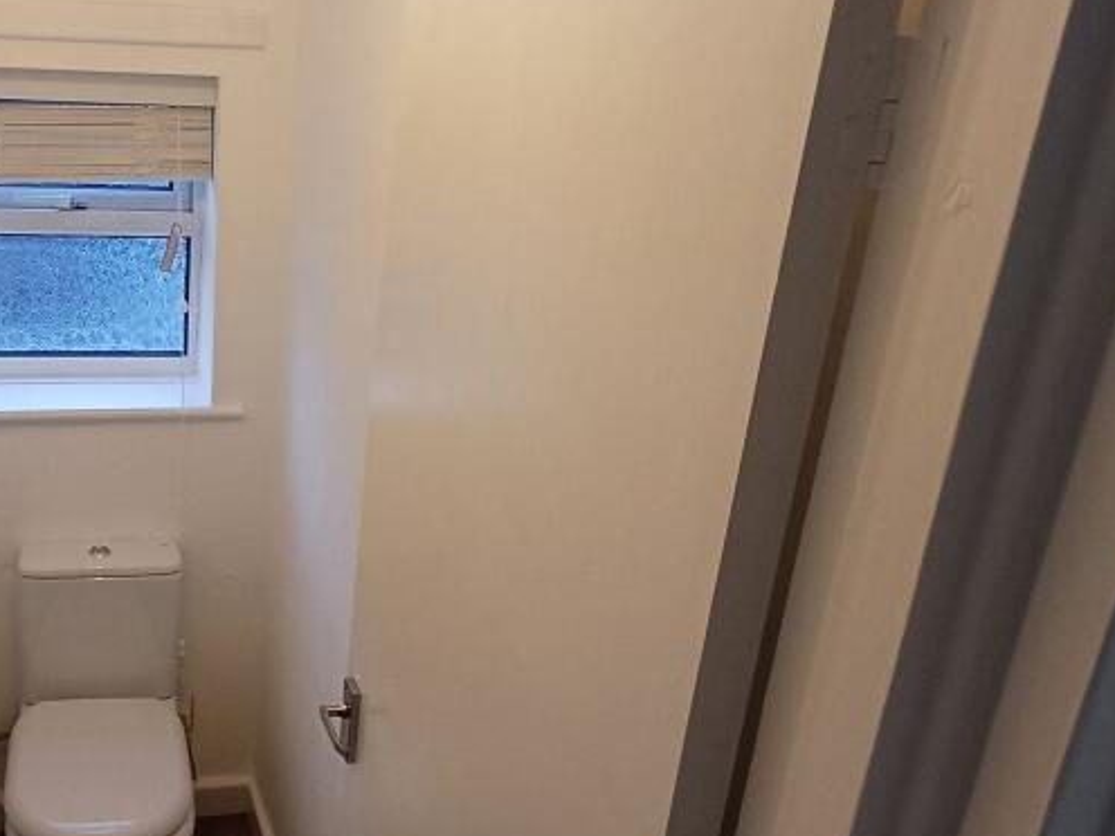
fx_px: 1063
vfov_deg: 42.9
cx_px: 238
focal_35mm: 33
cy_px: 402
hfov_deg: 52.2
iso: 100
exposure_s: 1/50
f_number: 2.2
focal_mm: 1.64
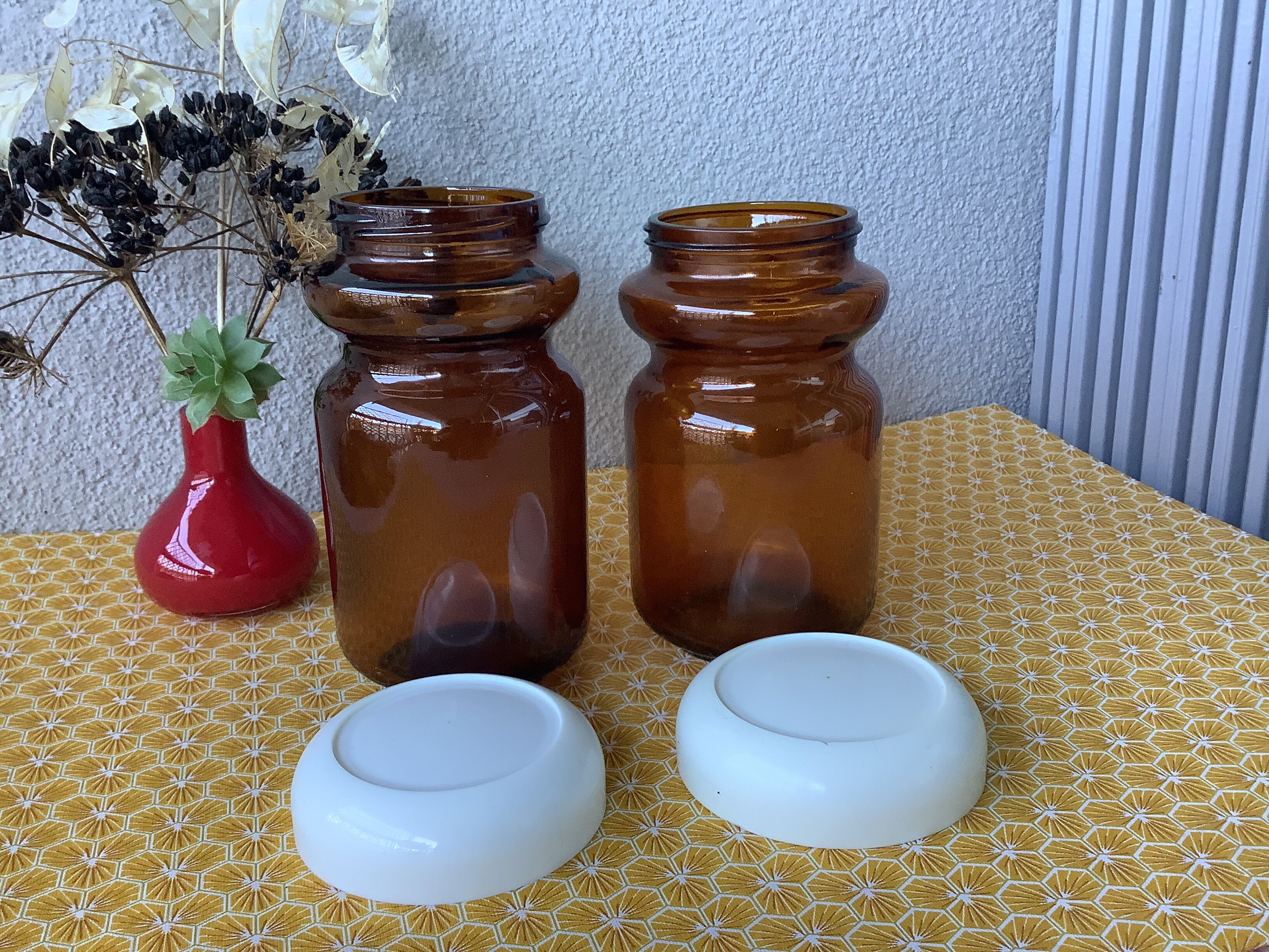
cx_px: 634
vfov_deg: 45.4
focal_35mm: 31
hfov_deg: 58.4
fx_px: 1136
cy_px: 476
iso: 80
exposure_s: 1/60
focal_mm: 3.3
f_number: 2.4
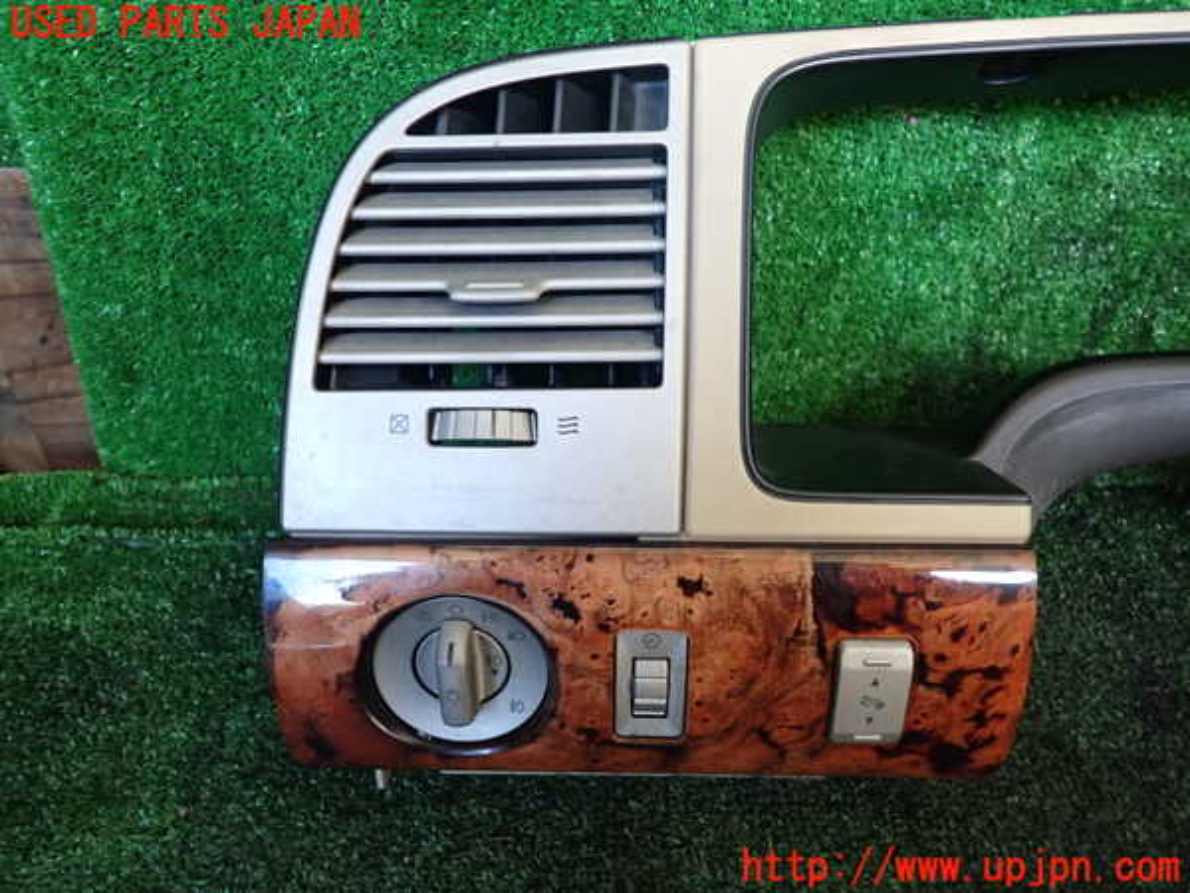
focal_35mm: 25
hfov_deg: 69.4
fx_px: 859
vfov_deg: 54.9
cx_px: 595
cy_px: 446
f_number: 2
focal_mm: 4.5
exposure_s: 1/30
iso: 200
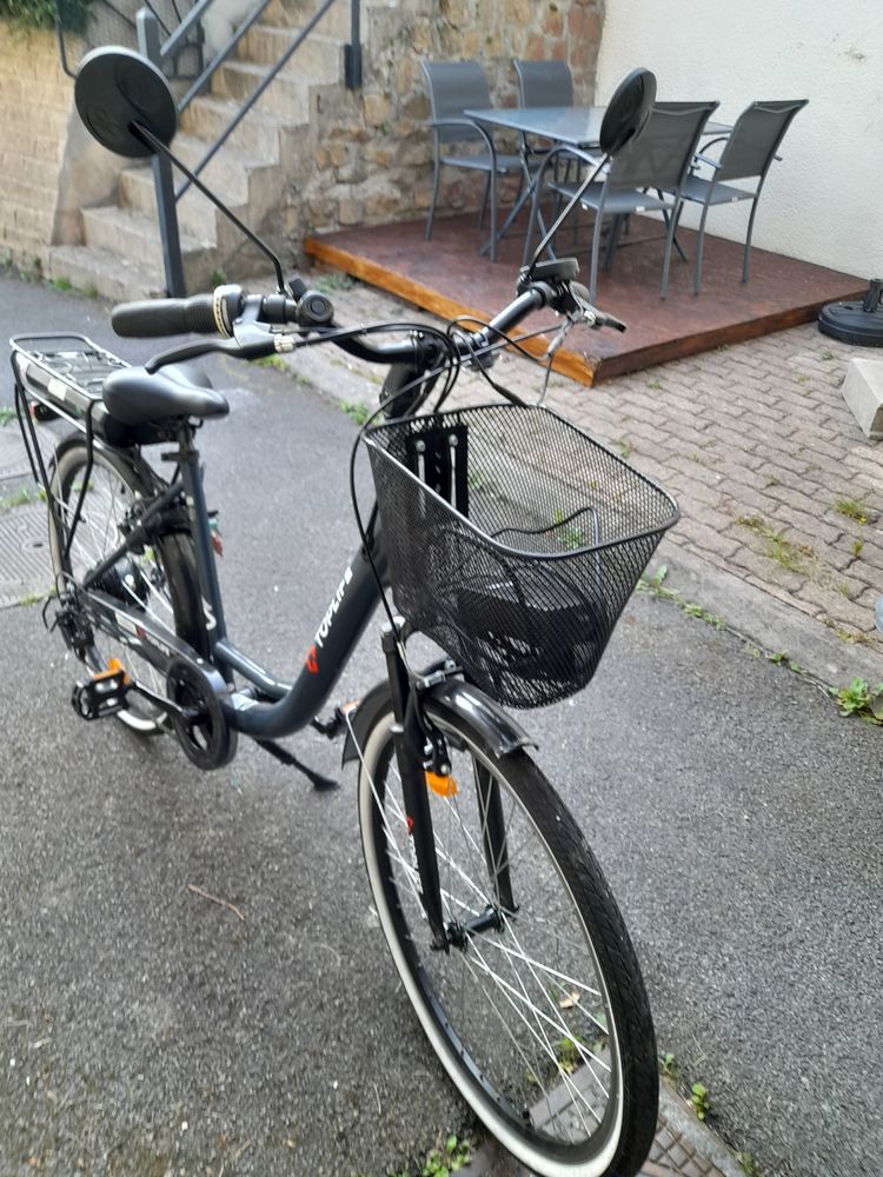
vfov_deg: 69.4
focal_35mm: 25
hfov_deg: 54.9
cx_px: 442
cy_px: 588
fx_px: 850
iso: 64
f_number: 2
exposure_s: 1/50
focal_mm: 4.6
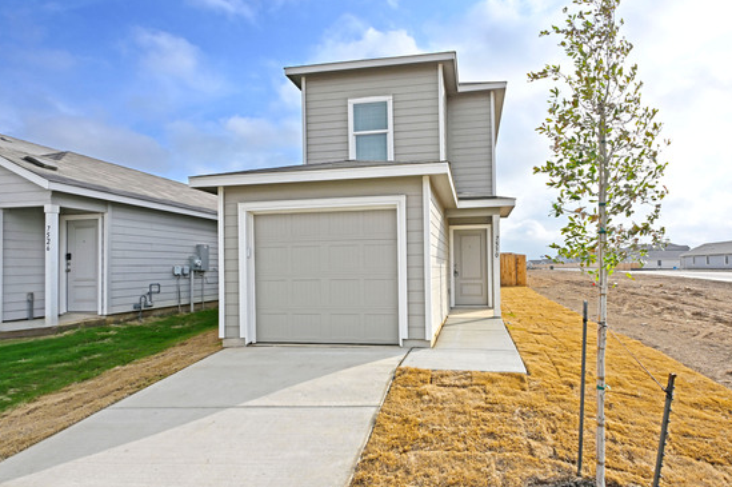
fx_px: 427
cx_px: 407
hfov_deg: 81.0
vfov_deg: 59.4
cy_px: 258
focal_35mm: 21
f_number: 8
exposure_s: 1/250
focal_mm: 12
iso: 64
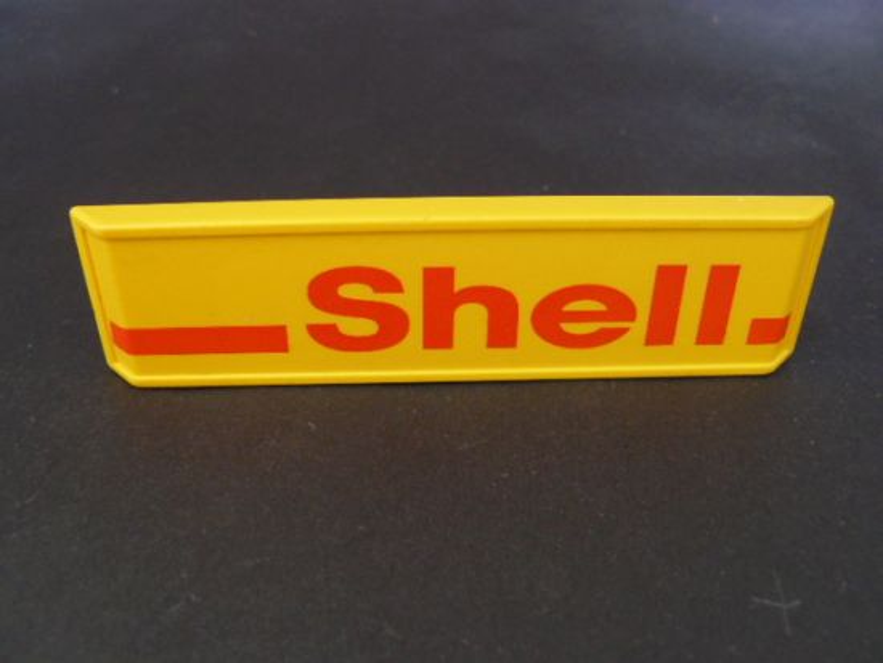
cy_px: 332
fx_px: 919
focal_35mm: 36
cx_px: 442
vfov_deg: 39.7
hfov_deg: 51.3
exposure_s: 1/1.3
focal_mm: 6
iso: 200
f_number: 2.8
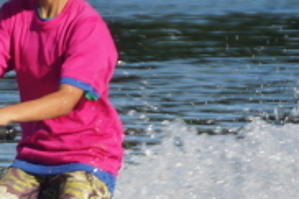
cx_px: -196
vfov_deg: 1.5
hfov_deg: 2.2
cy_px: 298
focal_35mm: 925
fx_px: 7676
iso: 100
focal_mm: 100
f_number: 6.3
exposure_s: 1/200
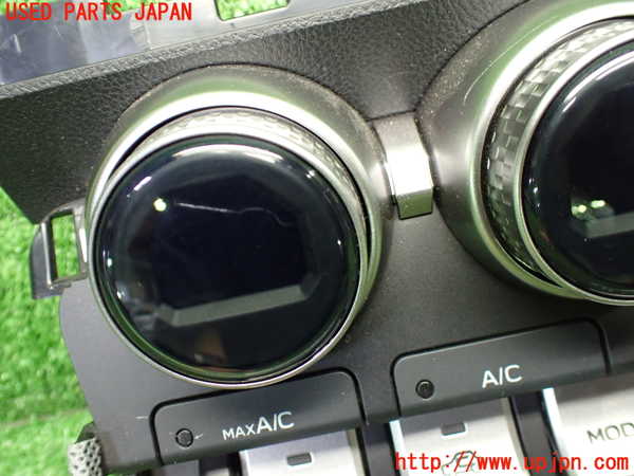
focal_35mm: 30
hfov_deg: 60.0
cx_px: 317
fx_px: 549
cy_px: 238
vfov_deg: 46.8
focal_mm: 5.4
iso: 800
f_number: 2.3
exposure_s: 1/40
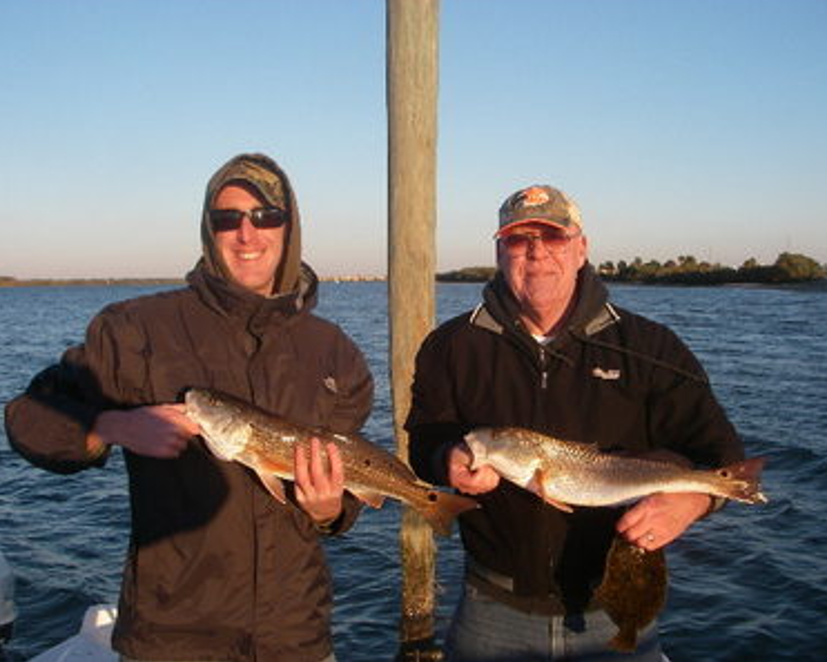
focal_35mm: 40
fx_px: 979
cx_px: 406
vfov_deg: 37.4
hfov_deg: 45.8
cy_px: 330
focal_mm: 6.3
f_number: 6.6
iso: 64
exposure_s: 1/100
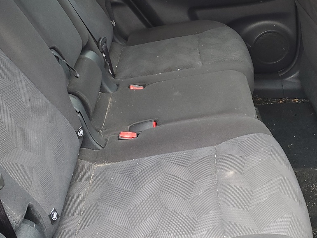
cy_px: 50
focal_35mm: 54
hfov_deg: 35.4
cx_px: 194
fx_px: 495
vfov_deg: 26.6
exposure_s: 1/120
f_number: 1.5
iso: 58
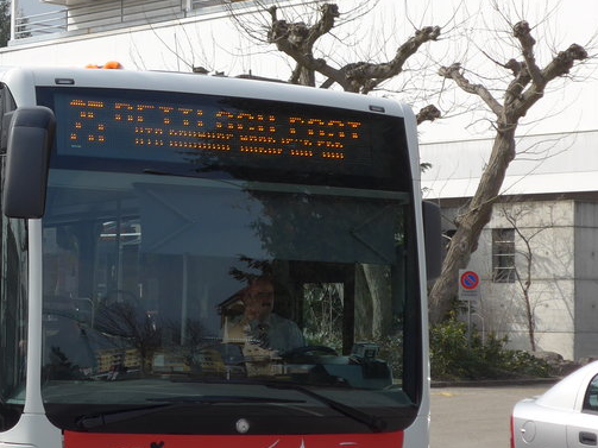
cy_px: 207
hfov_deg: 18.5
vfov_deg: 14.1
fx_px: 1813
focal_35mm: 105
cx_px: 117
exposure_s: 1/1600
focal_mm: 9.5
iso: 80
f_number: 3
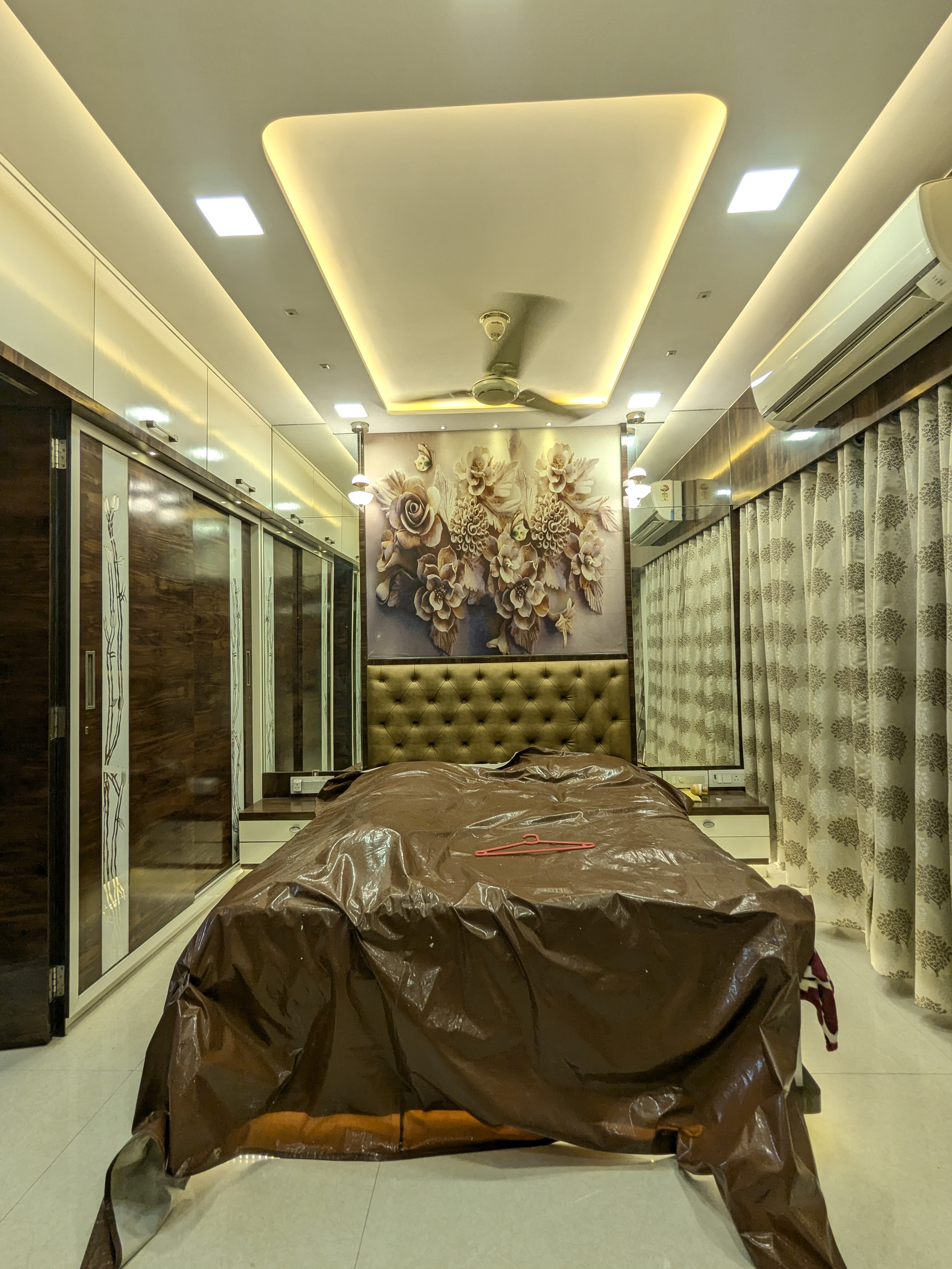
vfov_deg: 94.5
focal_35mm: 16
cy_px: 634
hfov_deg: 78.1
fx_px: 587
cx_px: 476
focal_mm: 2.35
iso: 80
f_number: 2.2
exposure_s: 1/100
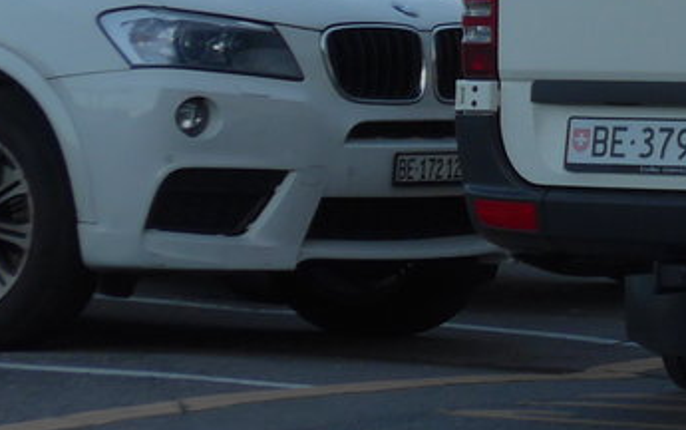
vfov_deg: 3.0
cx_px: 1108
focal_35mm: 431
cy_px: -277
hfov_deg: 4.8
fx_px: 8062
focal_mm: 22.9
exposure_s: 1/80
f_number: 5
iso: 125
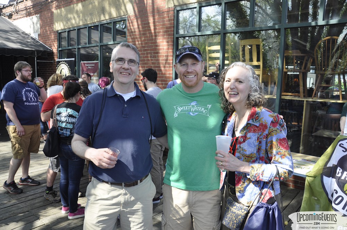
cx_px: 174
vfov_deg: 47.8
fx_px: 260
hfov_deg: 67.4
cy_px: 115
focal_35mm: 27
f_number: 7.1
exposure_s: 1/200
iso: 400
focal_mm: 18
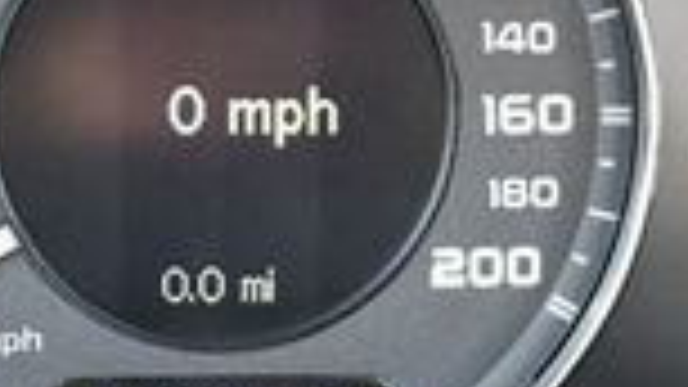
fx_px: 2882
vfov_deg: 7.7
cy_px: 117
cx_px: 225
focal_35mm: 158
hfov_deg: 13.6
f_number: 3.5
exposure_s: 1/160
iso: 800
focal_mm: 18
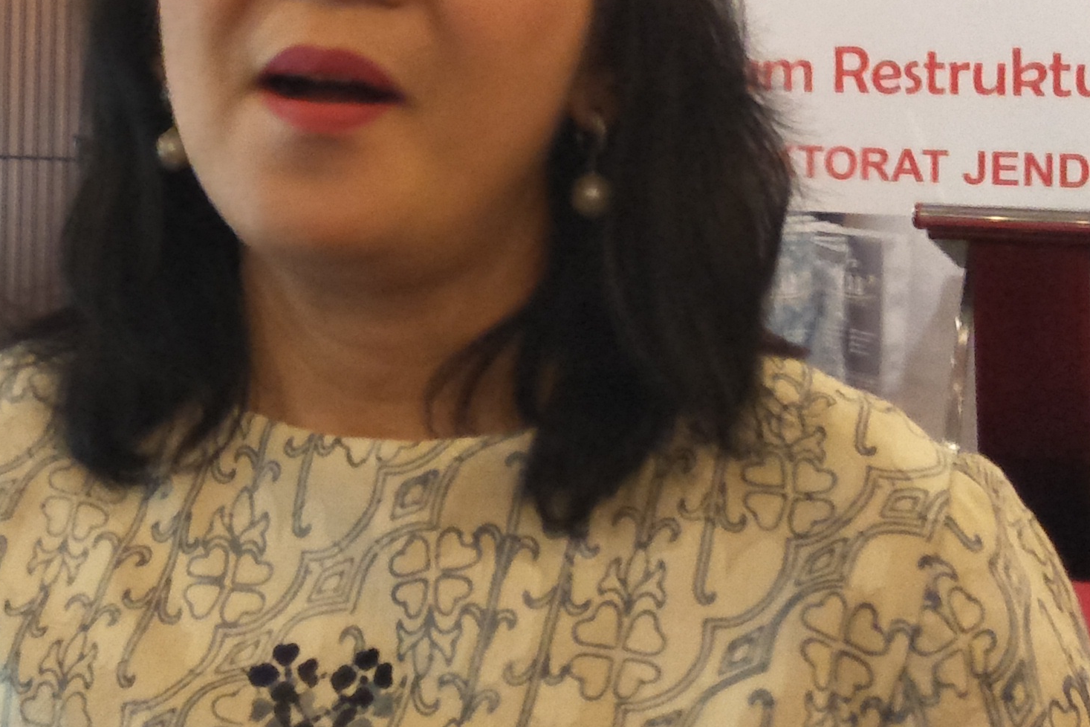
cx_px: 311
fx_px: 1786
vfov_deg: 22.0
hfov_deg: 33.4
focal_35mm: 59
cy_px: -27
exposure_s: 1/25
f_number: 2.2
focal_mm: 3.46
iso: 465
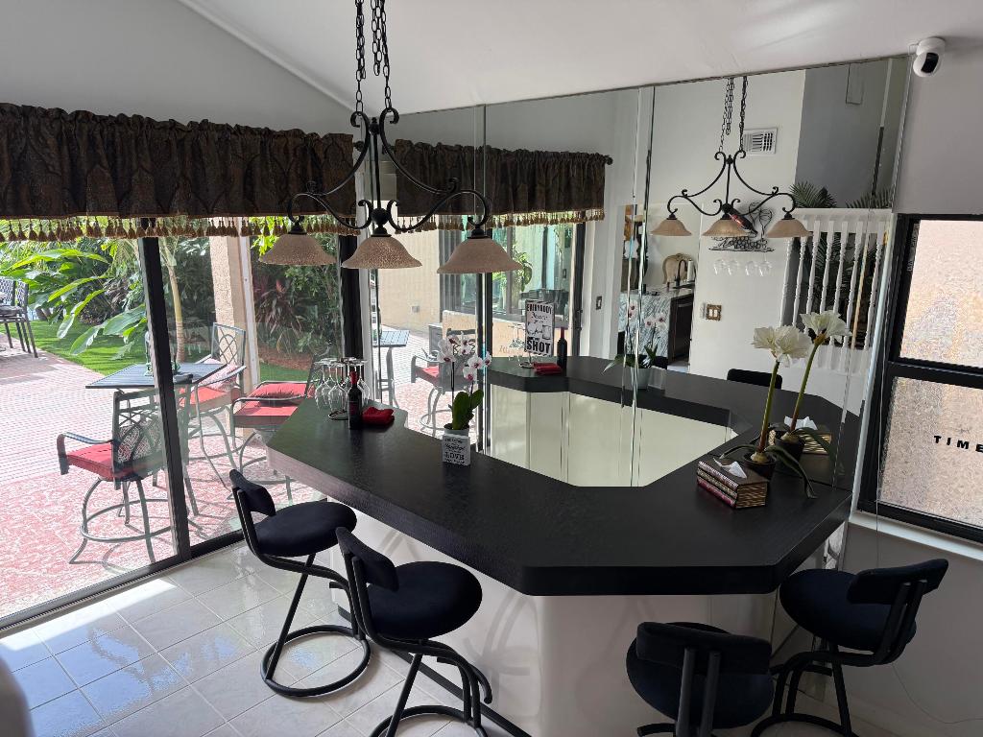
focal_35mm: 24
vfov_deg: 56.8
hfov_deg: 71.6
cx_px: 492
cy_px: 368
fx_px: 682
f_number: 1.78
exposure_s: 1/243
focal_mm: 6.76
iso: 100
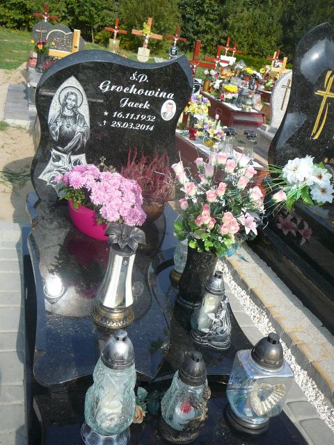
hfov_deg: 40.7
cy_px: 222
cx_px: 167
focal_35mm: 35
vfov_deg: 52.6
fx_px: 450
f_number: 2.8
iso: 80
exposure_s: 1/800
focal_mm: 5.2
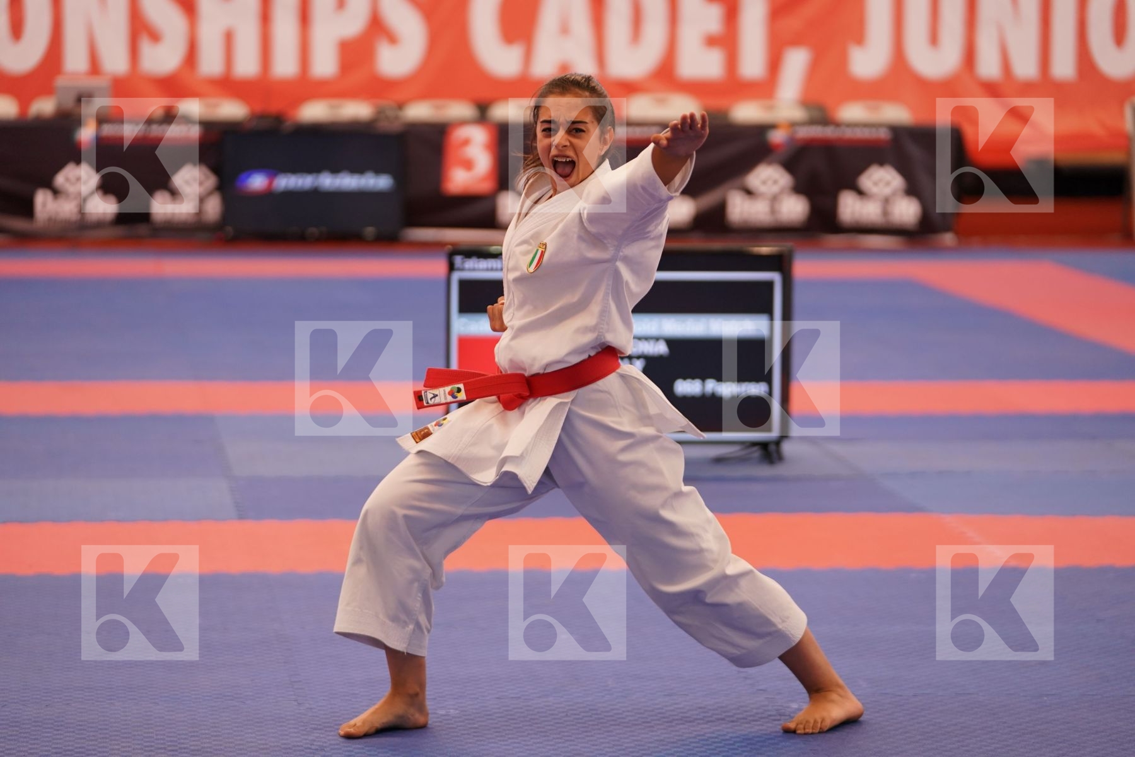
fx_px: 3972
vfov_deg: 10.9
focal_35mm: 126
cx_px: 568
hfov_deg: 16.3
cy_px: 378
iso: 1000
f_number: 2.8
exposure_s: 1/500
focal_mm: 126
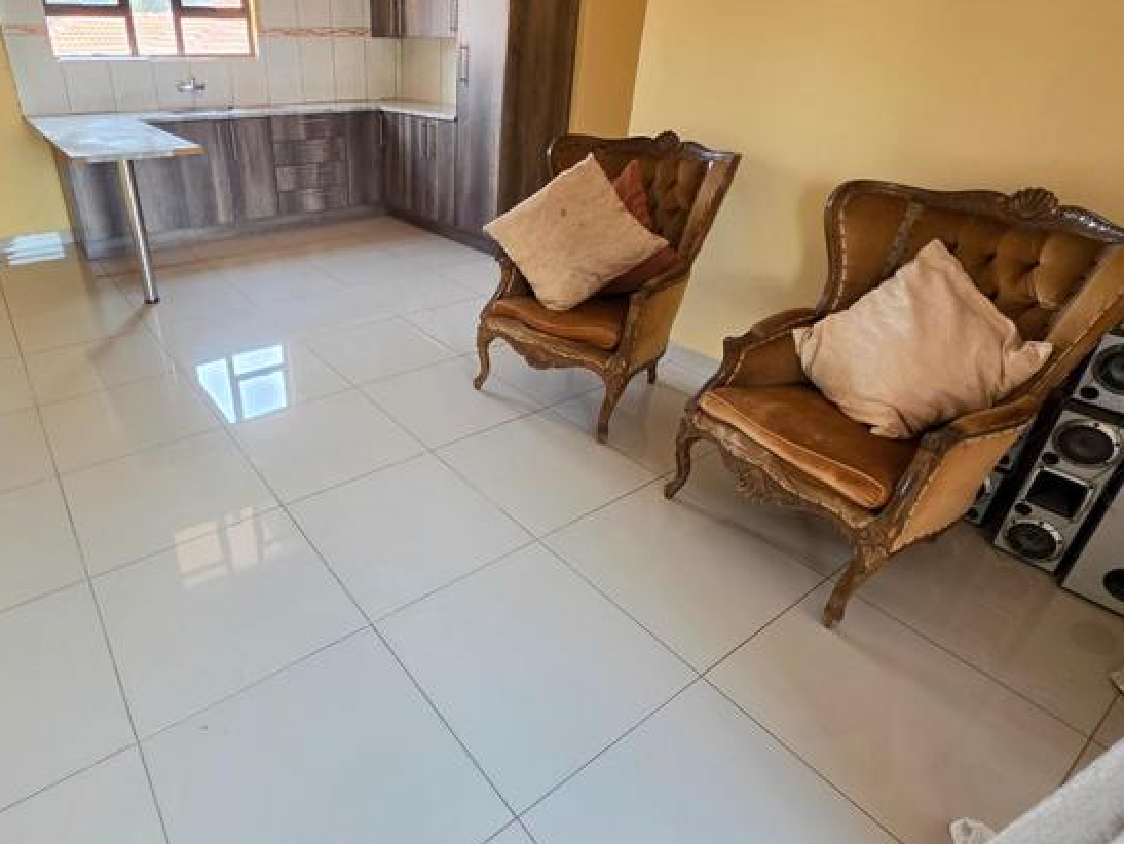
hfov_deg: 83.4
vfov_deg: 68.6
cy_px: 382
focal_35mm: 19
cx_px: 438
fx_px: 617
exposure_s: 1/100
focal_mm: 2.2
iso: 100
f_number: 1.9
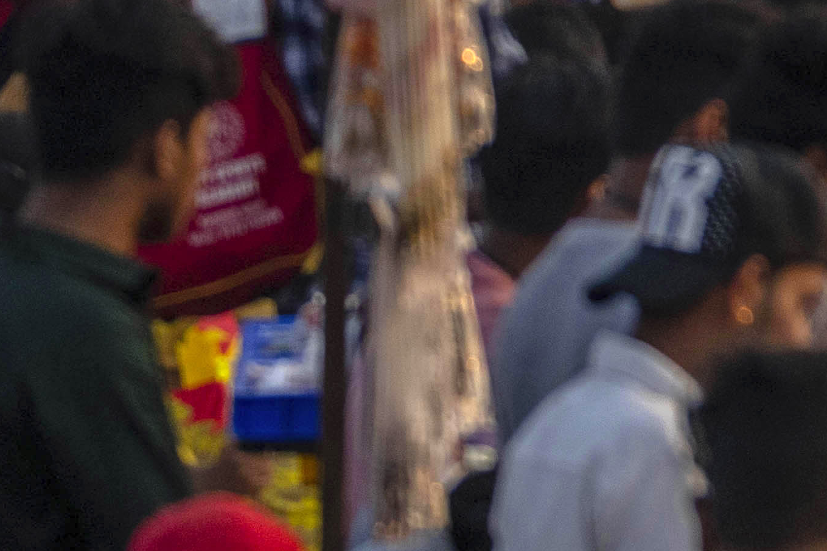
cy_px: -990
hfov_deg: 1.7
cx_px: 2606
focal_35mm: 1202
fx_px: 27610
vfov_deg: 1.1
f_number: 5.6
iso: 200
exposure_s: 1/500
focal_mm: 189
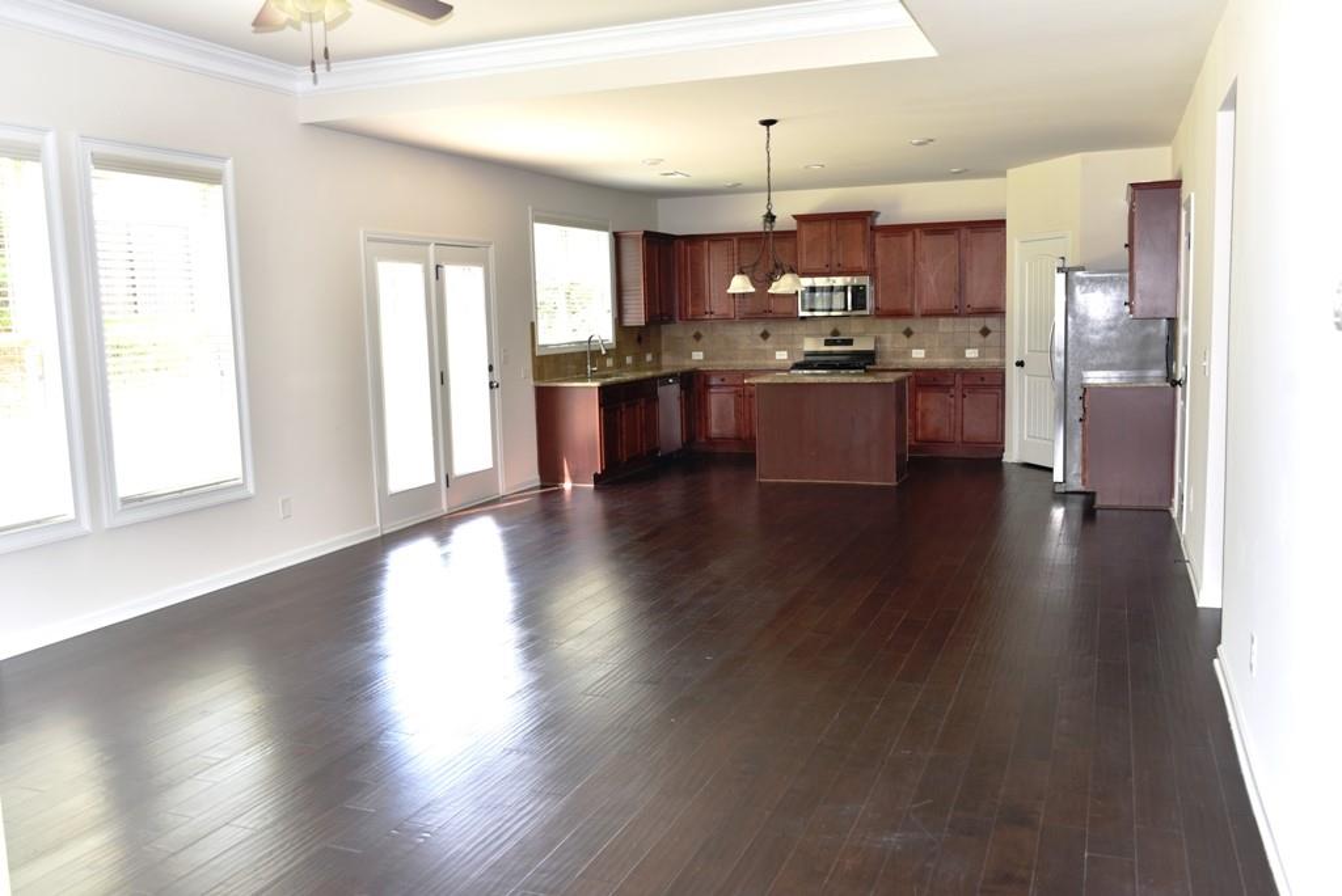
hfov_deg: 60.3
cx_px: 671
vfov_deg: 42.4
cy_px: 448
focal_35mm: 31
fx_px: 1156
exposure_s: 1/80
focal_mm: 31
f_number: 4.5
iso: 400
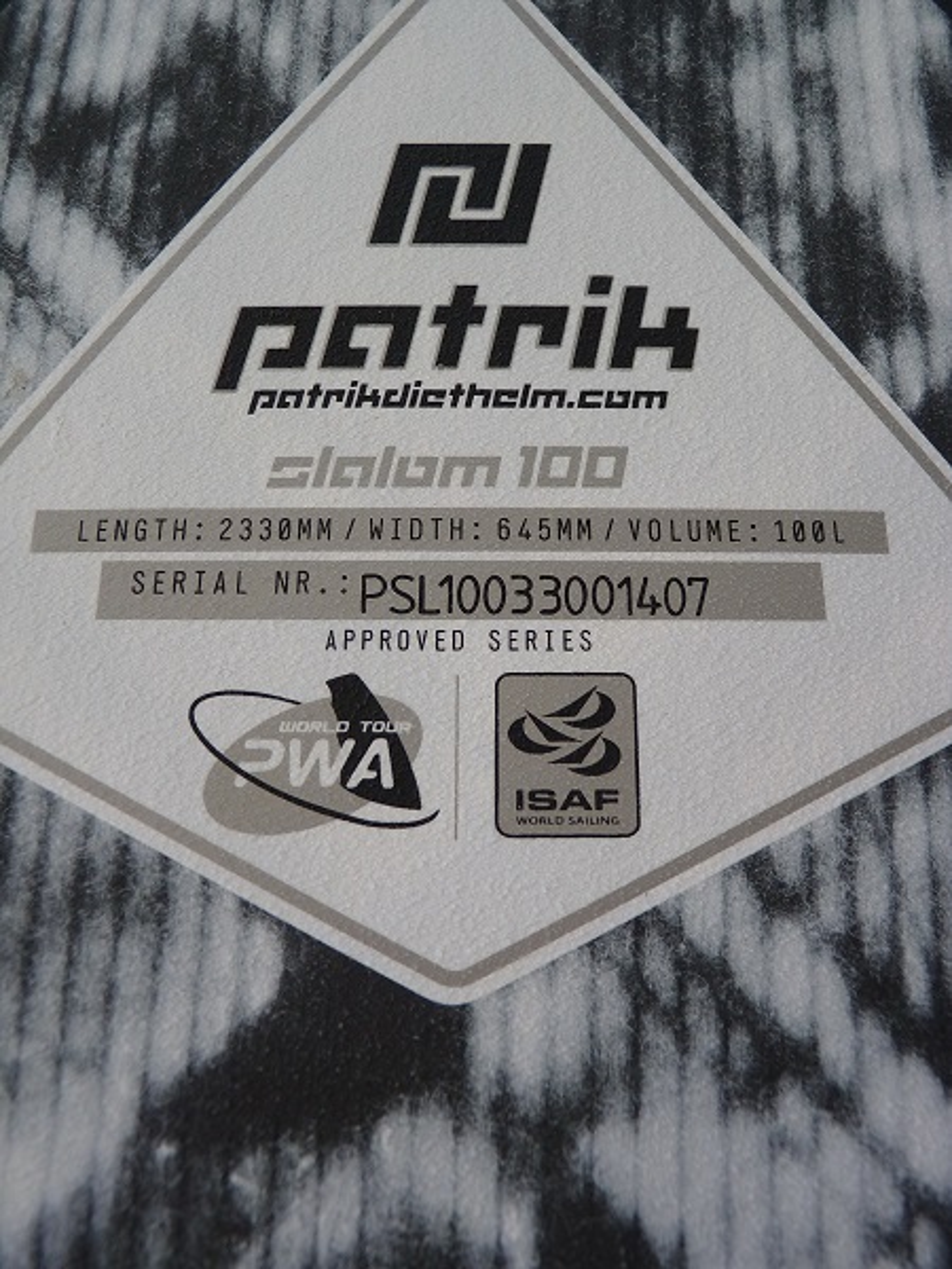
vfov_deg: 55.4
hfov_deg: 42.9
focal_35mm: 33
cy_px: 634
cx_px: 476
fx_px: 1210
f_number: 3
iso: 80
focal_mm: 5.9
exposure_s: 1/50
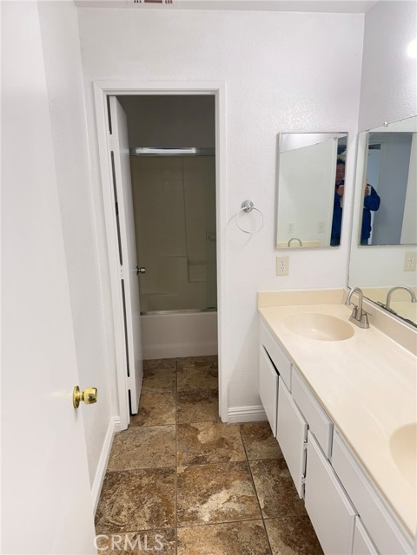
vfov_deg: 71.6
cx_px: 208
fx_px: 385
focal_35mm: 24
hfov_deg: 56.8
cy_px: 278
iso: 125
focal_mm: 6.76
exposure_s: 1/120
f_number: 1.78
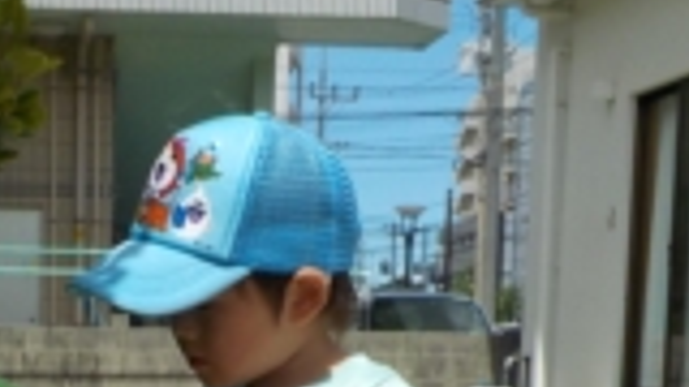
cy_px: 651
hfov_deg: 20.6
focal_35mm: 102
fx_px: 1863
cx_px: 108
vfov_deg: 11.2
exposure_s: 1/1250
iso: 125
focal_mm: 4.1
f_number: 3.3
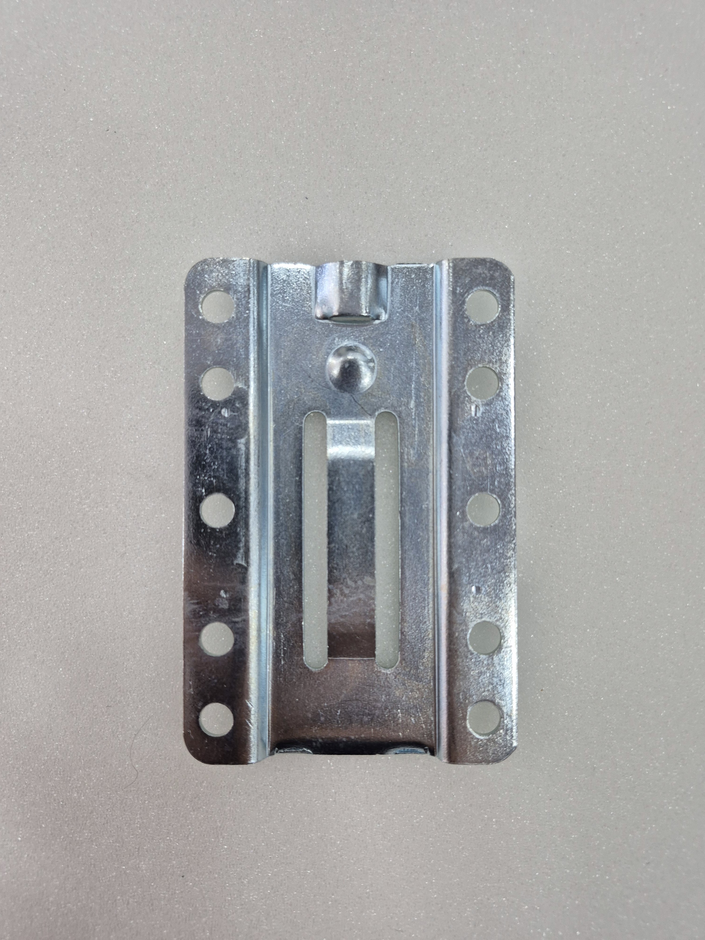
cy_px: 470
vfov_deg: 73.9
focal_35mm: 23
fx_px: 625
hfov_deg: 58.9
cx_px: 352
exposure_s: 1/180
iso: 160
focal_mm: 5.4
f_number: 1.8
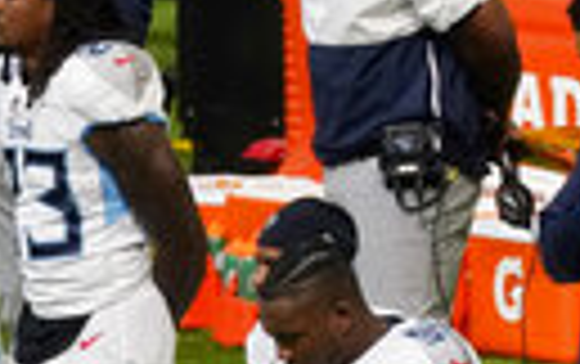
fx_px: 31497
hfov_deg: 1.1
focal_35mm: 1990
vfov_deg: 0.7
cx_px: 27
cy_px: 524
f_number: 11
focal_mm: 494
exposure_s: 1/1250
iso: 4000
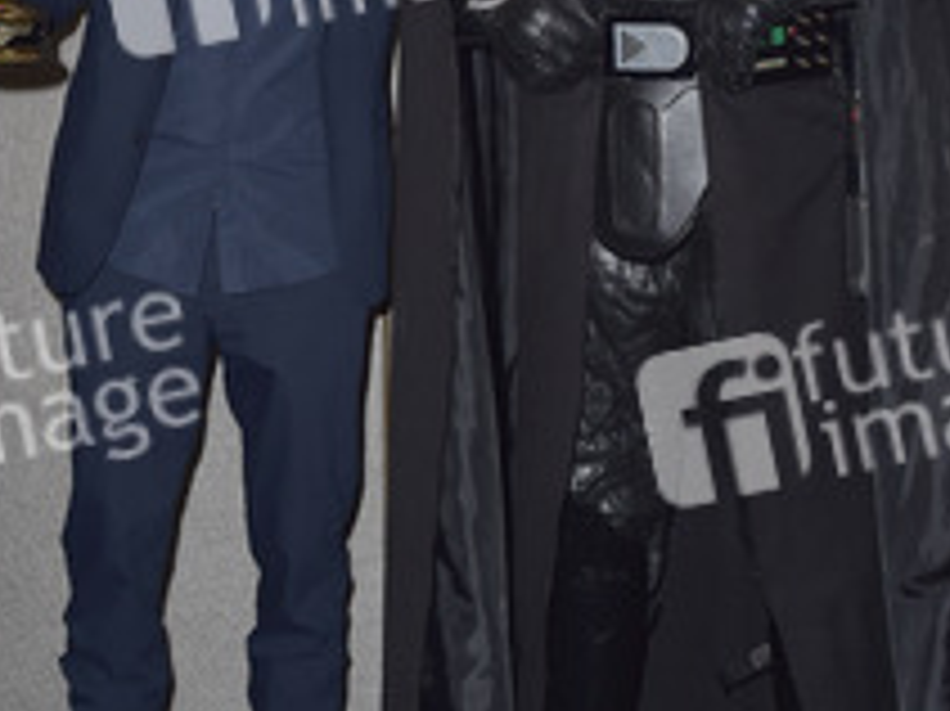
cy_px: 176
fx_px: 1701
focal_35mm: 62
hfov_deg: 31.2
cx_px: 461
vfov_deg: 23.4
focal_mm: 34
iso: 500
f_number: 6.3
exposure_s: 1/250
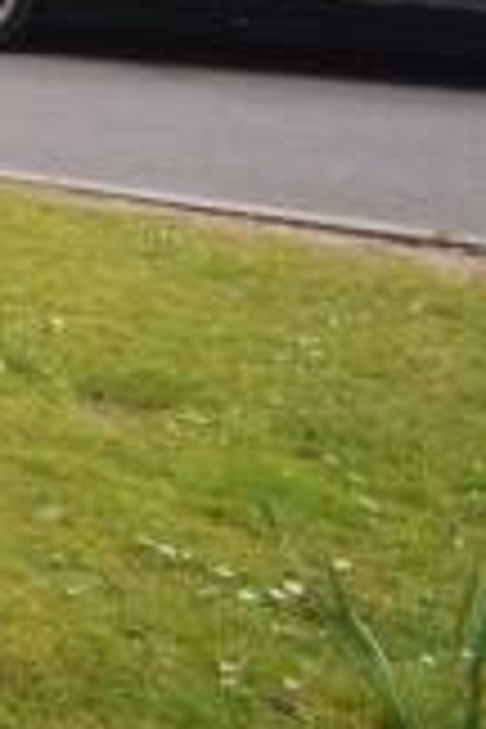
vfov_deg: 25.5
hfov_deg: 11.5
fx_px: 1478
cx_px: -940
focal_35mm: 73
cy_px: -86
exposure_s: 1/125
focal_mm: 12
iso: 100
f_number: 5.6
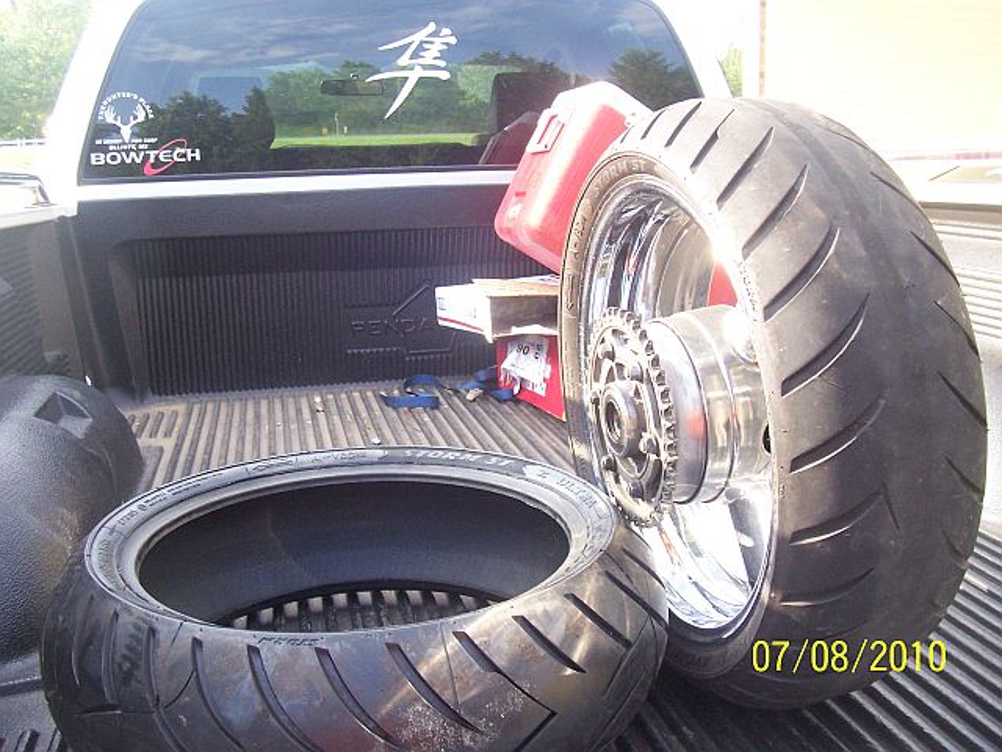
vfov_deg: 41.8
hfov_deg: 54.0
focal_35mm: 34
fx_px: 984
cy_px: 376
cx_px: 501
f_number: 2.7
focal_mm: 5.6
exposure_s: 1/250
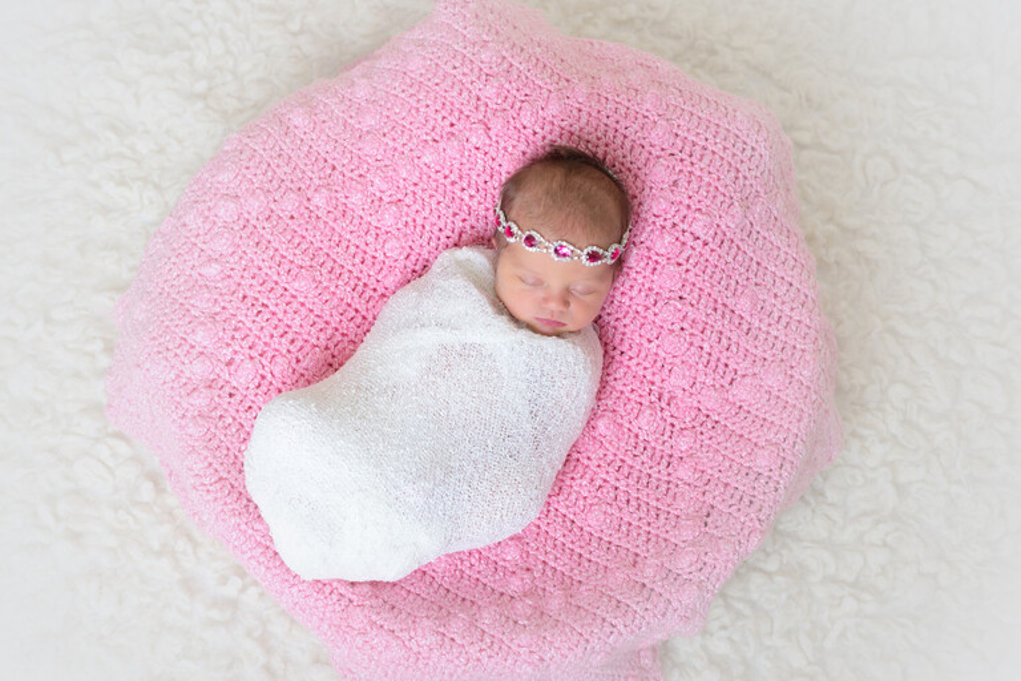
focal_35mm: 50
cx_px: 510
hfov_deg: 39.6
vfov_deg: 27.0
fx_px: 1418
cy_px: 340
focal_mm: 50
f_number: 4.5
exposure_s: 1/160
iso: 200
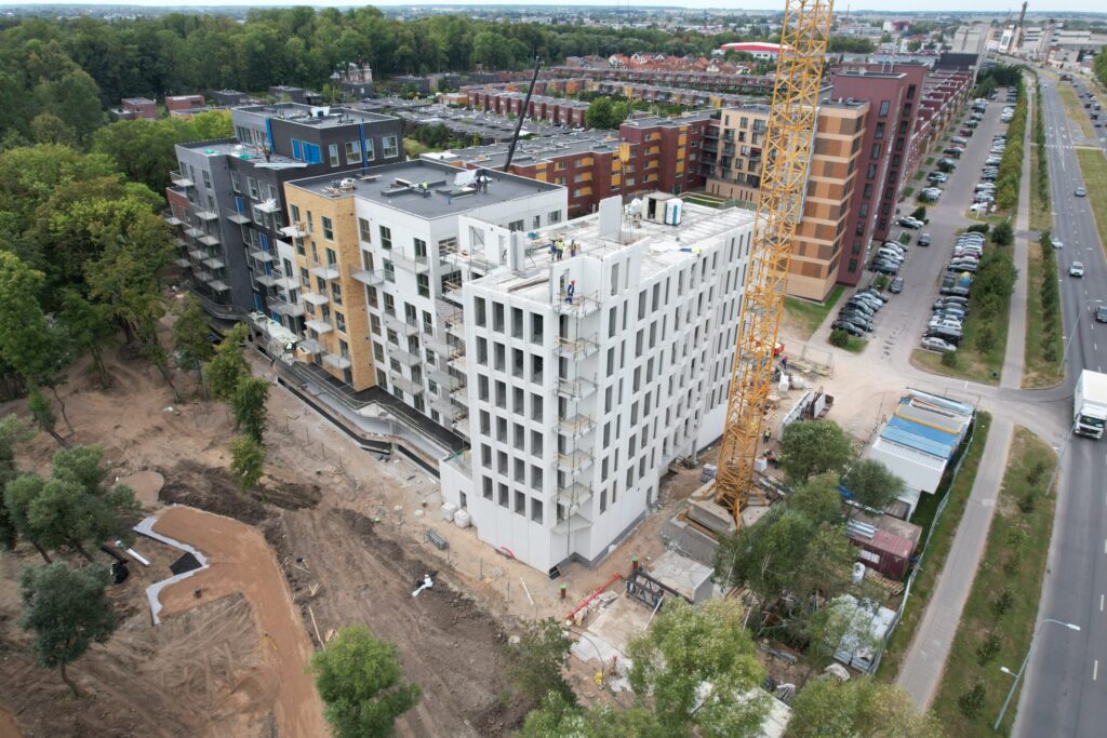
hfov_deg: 78.6
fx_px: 677
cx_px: 554
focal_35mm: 22
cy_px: 369
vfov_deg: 57.2
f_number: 2.8
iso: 120
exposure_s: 1/725
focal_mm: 8.38
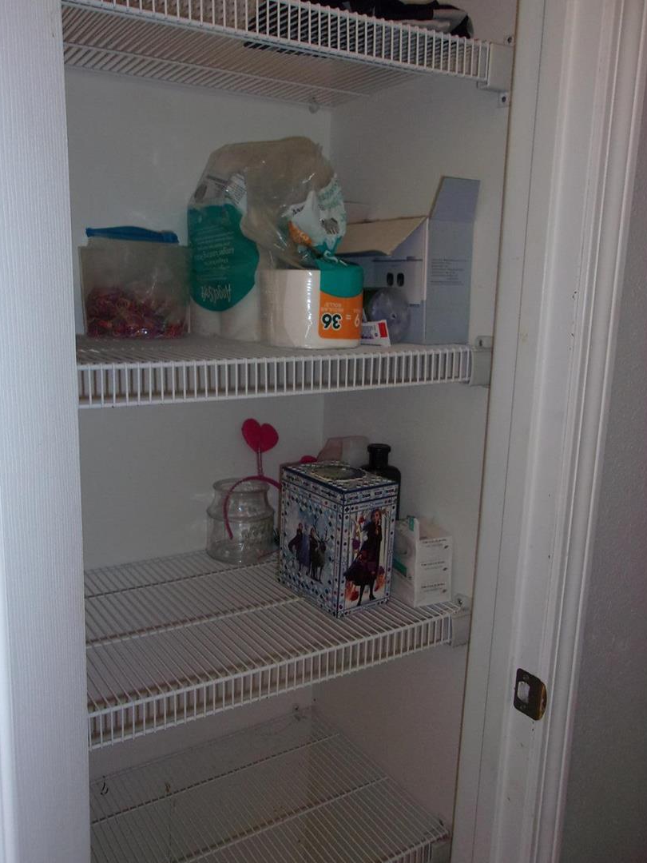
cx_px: 300
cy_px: 441
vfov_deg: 60.0
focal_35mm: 30
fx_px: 748
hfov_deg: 46.8
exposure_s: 1/34
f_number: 3
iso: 200
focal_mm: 4.9
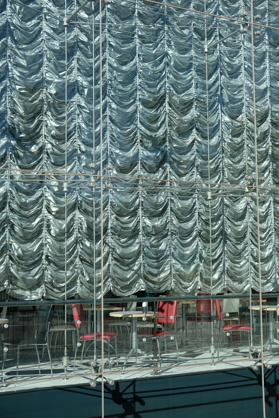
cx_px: 140
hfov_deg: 25.5
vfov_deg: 37.5
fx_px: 616
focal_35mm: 53
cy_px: 209
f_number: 4
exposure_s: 1/1300
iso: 200
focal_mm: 35
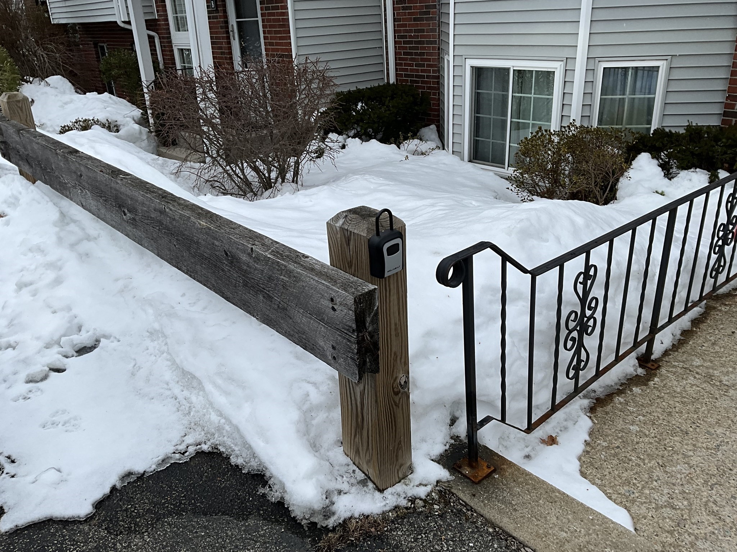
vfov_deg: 48.2
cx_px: 368
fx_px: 617
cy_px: 276
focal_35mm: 29
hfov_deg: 61.7
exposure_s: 1/657
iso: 25
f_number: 1.8
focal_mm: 3
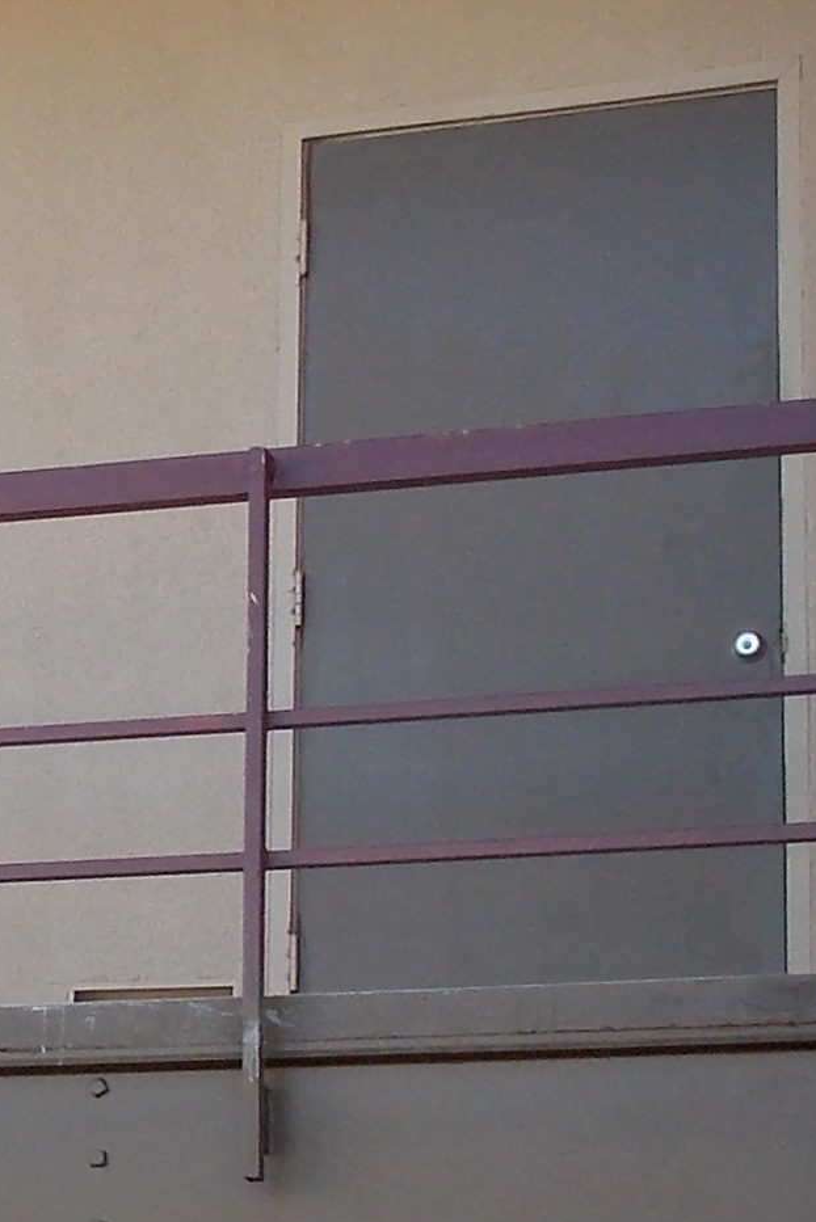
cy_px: 890
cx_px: -471
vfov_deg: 17.3
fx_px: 4009
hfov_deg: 11.1
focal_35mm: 118
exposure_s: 1/125
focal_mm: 4.1
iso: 80
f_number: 3.3
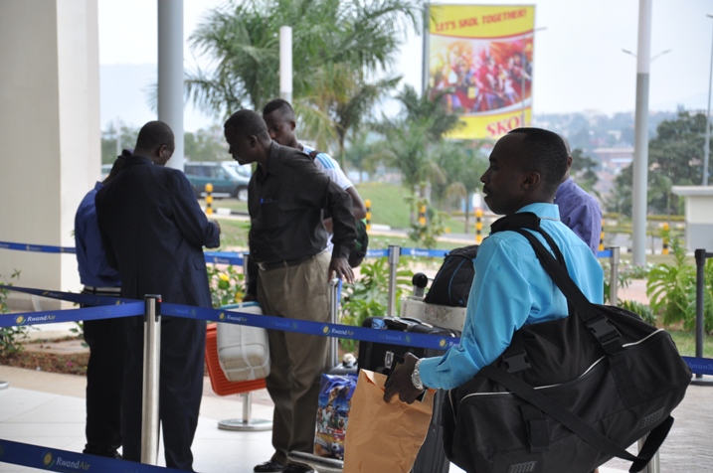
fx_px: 2077
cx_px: 356
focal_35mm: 105
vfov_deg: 13.0
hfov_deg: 19.5
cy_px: 236
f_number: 6.3
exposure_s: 1/640
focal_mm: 70
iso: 500
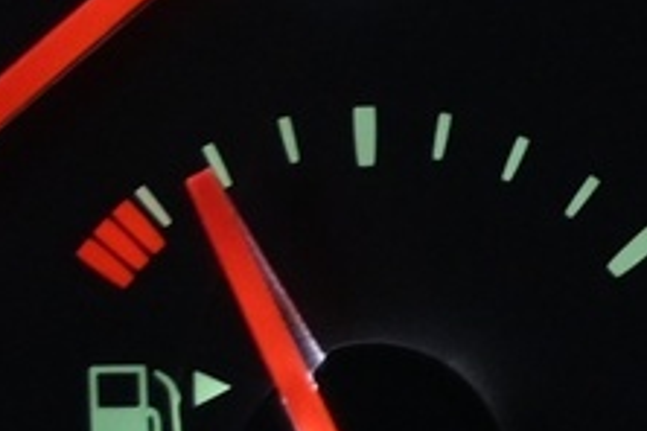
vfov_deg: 4.1
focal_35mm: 334
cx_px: 1644
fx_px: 6011
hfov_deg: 5.9
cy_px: -347
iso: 1600
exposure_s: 1/25
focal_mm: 30.5
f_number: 4.8
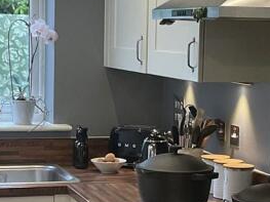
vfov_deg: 13.1
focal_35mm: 113
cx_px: 157
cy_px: 148
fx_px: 881
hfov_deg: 17.4
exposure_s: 1/50
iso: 64
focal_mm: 3
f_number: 1.8
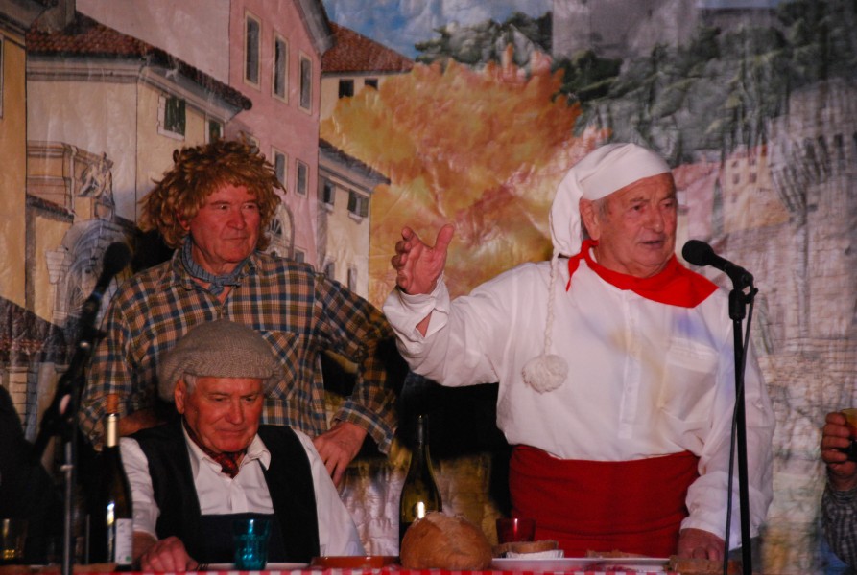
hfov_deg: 10.1
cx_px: 428
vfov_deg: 6.8
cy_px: 288
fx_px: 4832
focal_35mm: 202
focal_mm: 135
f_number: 5.6
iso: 1600
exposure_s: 1/100
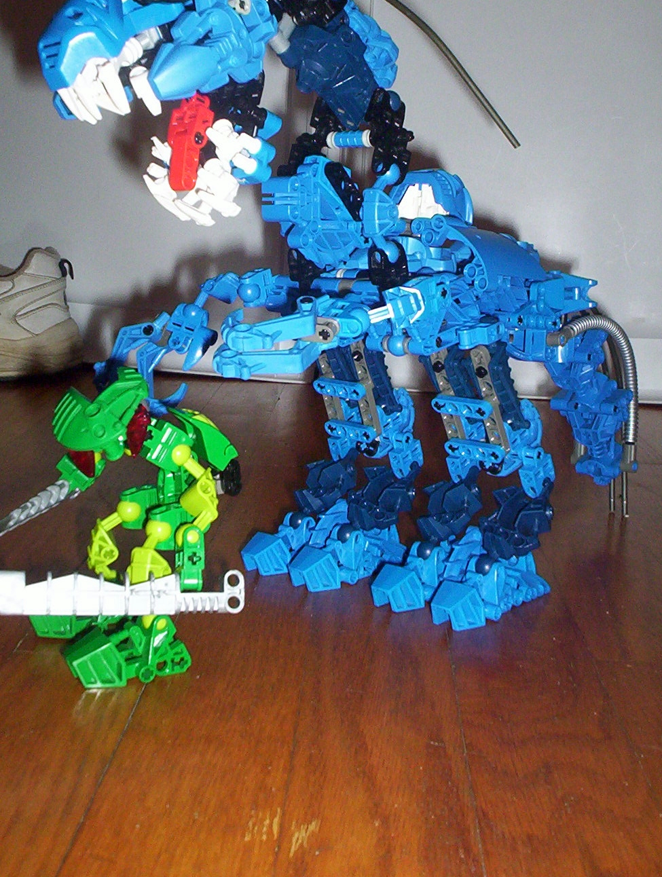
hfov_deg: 30.3
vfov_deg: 39.4
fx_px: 1219
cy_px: 349
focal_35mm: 48
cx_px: 282
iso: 140
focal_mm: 4.99
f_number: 4.5
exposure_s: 1/60
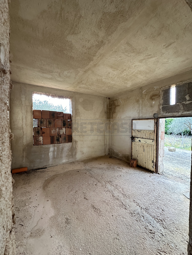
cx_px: 96
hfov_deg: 85.7
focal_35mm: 14
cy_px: 128
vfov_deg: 102.1
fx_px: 104
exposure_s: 1/99
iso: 160
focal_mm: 2.22
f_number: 2.2
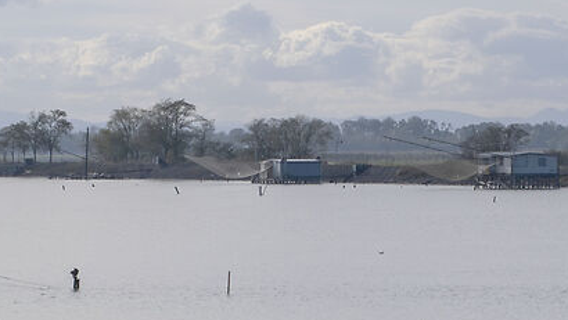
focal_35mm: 274
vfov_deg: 4.4
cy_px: 335
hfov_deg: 7.9
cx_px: 295
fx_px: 4128
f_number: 16
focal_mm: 55
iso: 800
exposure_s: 1/1000
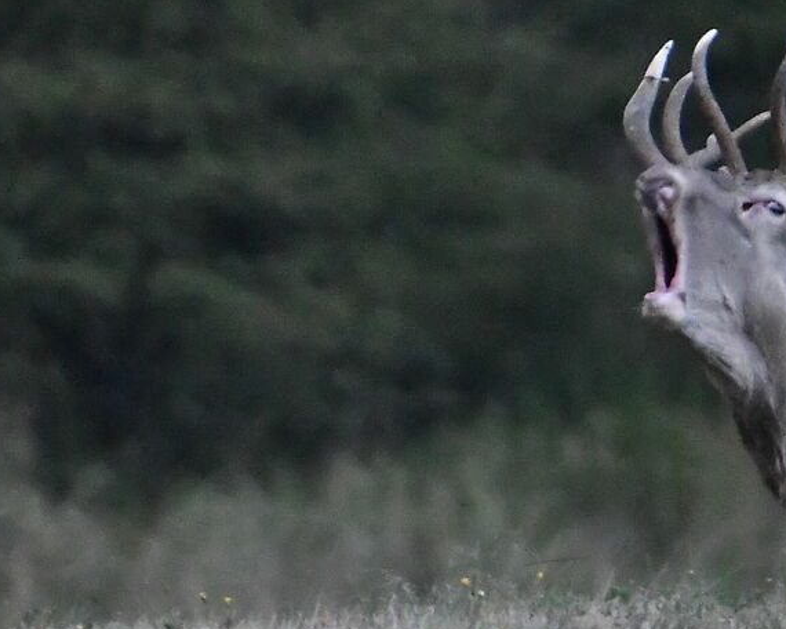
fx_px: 82768
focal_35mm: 3558
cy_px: 228
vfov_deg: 0.4
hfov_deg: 0.5
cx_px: 801
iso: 6400
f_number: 6.3
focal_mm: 600
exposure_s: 1/500
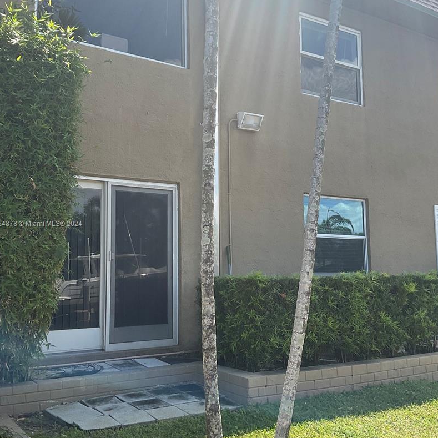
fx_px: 558
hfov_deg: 42.8
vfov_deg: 42.8
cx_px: 230
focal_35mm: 39
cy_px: 224
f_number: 1.8
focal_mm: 3
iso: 16
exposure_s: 1/912
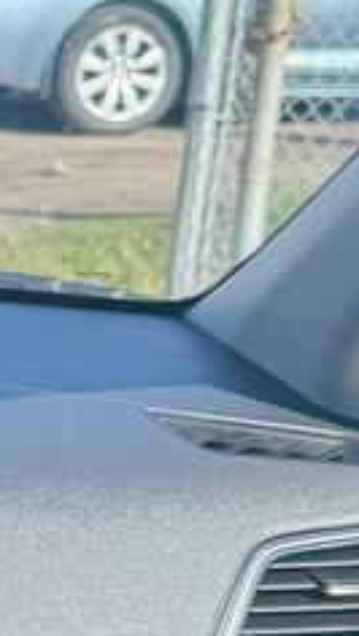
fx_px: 2400
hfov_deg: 7.3
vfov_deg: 14.9
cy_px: 617
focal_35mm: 142
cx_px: -802
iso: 80
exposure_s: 1/1075
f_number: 1.78
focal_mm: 6.76
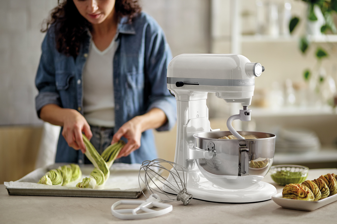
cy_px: 112
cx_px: 168
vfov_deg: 16.1
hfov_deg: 23.9
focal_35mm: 85
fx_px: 796
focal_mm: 85
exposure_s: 1/200
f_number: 1.4
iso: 500
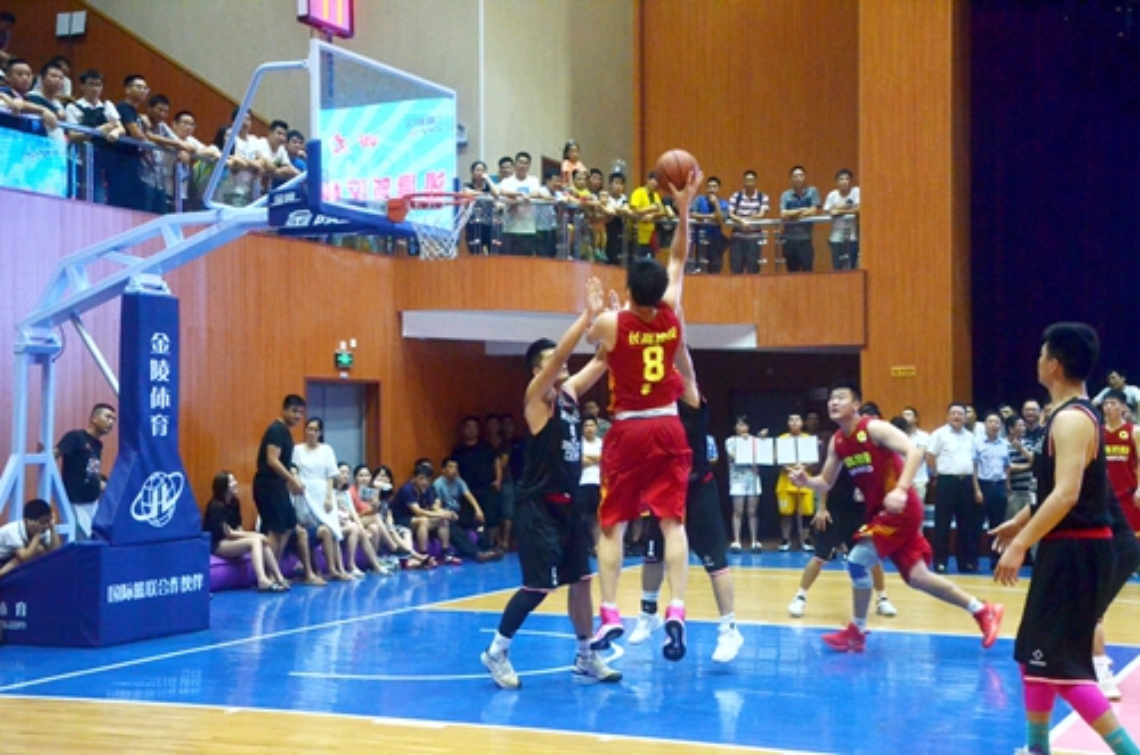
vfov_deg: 25.6
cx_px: 570
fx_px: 1659
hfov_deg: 37.9
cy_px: 378
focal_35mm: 52
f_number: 4.5
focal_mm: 35
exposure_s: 1/250
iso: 2000
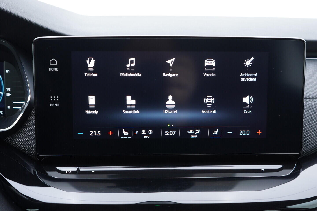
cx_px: 158
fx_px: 317
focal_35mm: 36
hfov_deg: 53.1
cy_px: 106
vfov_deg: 36.9
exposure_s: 1/40
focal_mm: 24
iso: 320
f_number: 2.8
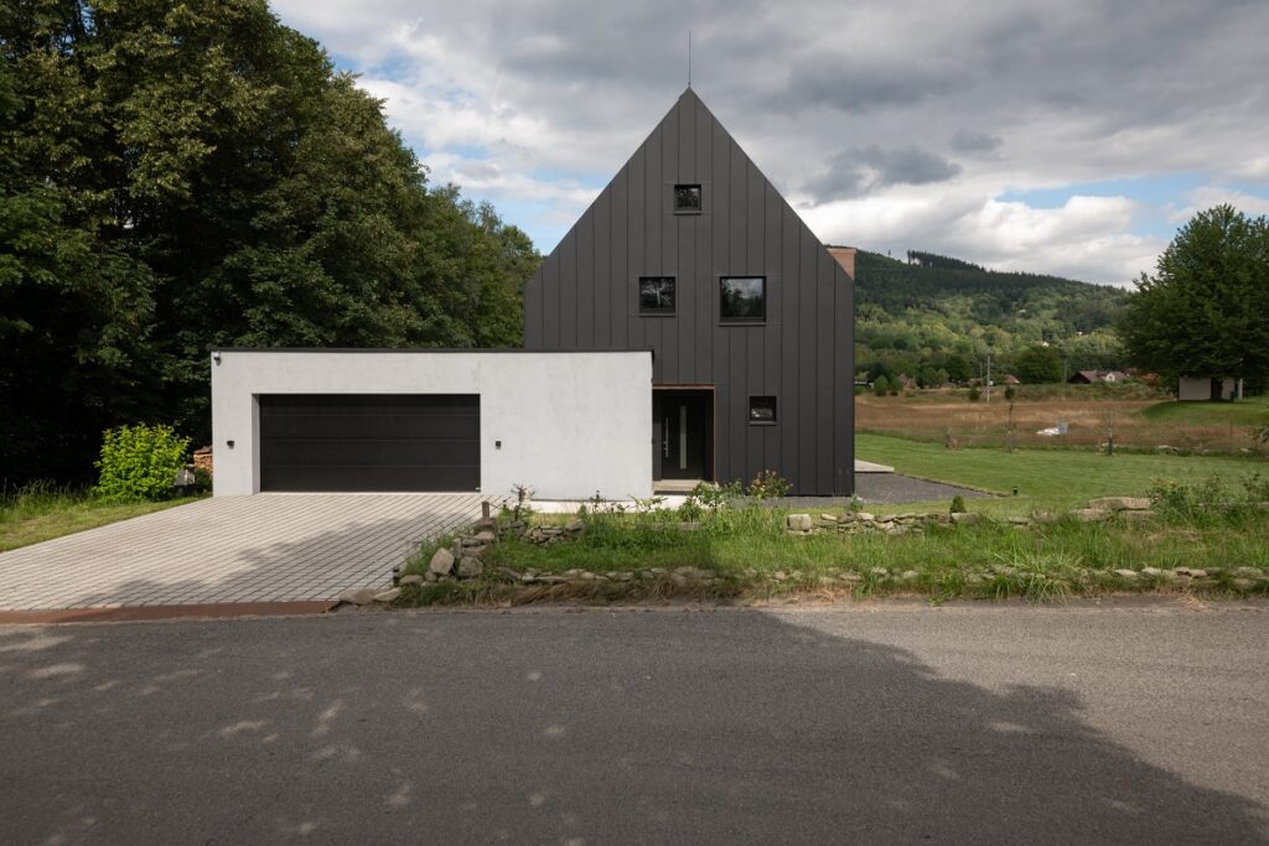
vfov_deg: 53.1
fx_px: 846
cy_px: 423
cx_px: 634
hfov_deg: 73.7
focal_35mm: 24
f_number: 16
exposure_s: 1/15
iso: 31
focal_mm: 24
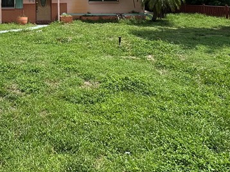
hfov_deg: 42.6
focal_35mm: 40
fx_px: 266
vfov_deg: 32.0
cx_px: 21
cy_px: -15
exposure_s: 1/2618
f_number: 2.2
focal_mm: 2.22
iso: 40
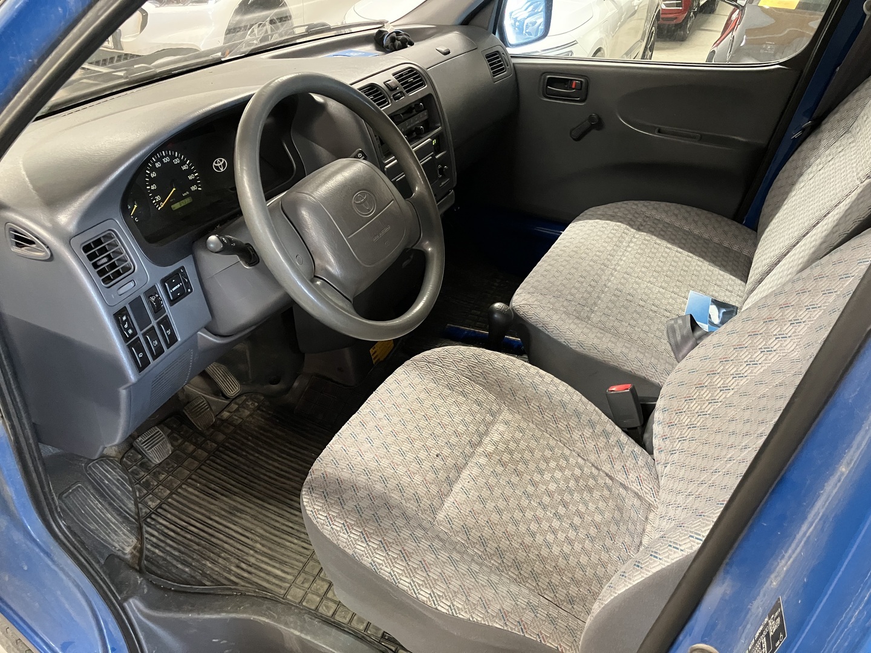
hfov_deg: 63.4
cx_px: 436
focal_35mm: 28
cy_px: 326
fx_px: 705
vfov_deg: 49.7
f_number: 1.8
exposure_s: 1/33
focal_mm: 3.99
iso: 400
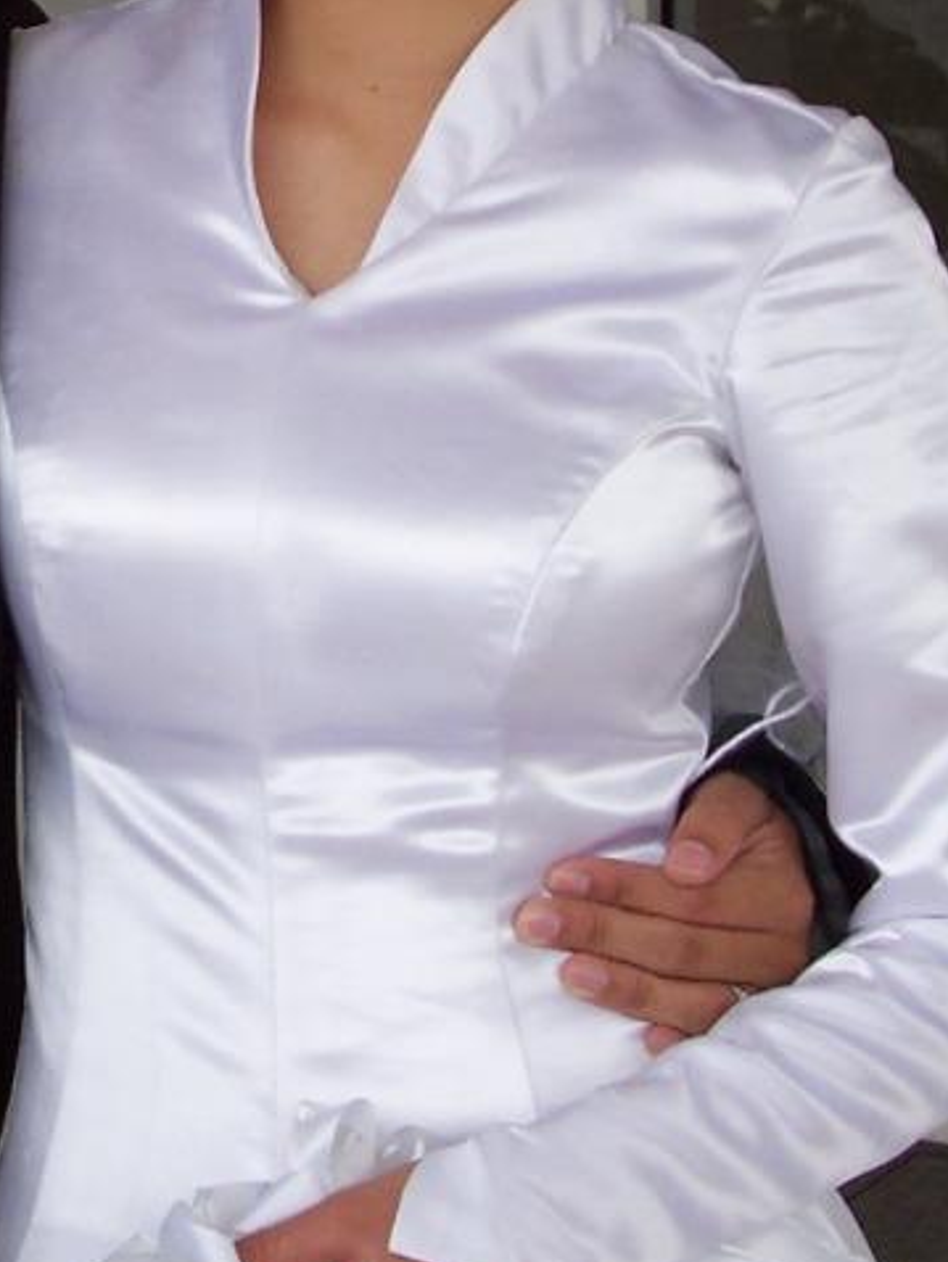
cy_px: 288
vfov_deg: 16.0
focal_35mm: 122
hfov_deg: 12.0
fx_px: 4451
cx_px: -18
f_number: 3.4
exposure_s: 1/350
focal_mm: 8.6
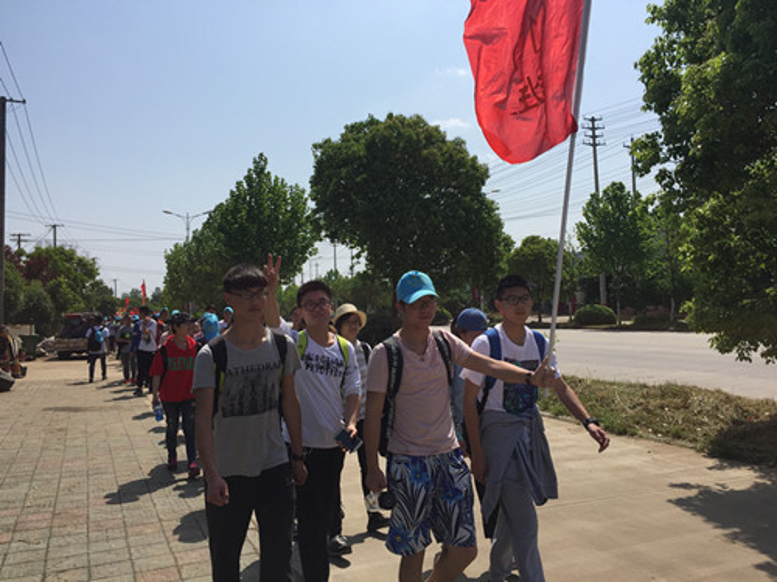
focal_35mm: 29
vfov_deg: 48.2
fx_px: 651
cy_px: 291
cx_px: 388
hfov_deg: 61.7
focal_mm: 4.15
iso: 32
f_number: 2.2
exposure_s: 1/3968
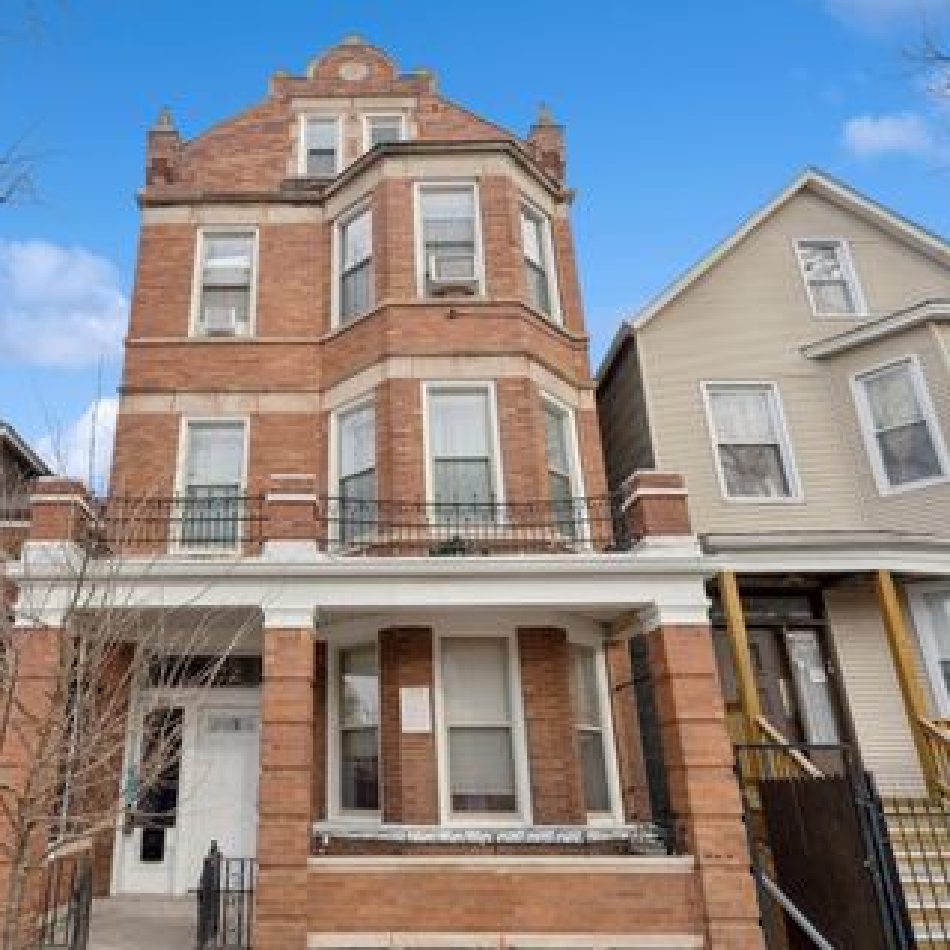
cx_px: 337
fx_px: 745
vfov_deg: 65.0
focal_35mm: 24
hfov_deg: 63.8
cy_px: 493
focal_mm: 18
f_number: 8
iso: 320
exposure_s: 1/1000
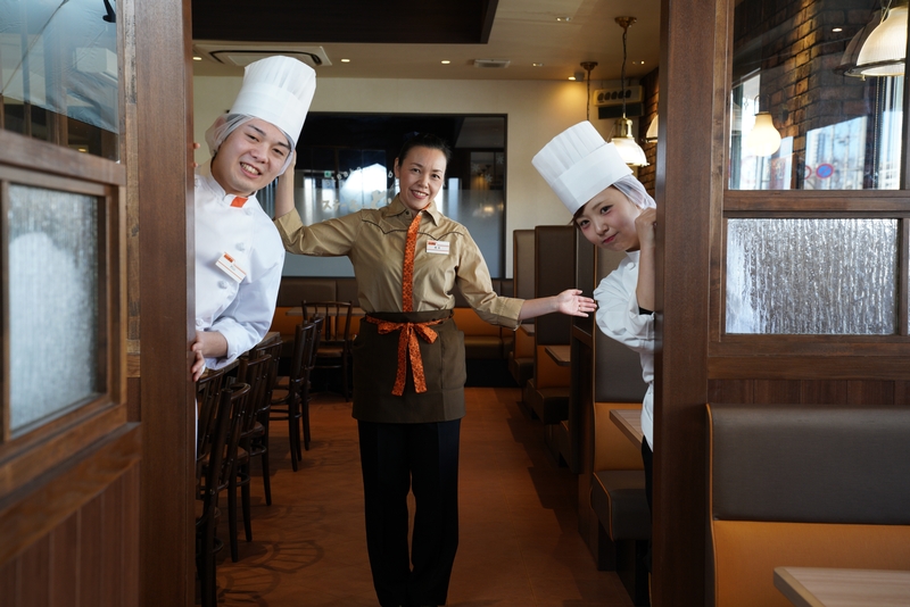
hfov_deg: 41.1
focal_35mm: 48
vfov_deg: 28.1
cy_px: 304
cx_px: 455
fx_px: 1214
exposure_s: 1/80
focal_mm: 48
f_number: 5.6
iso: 500
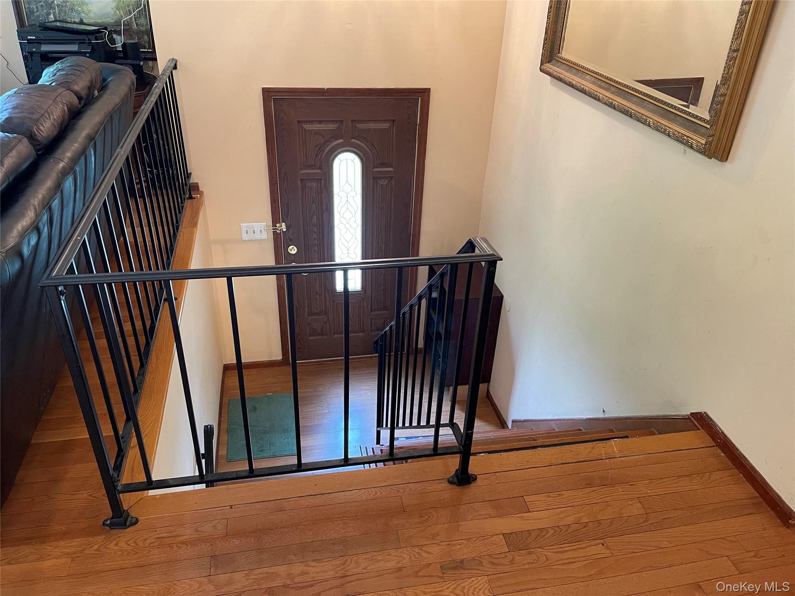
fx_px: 574
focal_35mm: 25
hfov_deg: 69.4
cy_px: 298
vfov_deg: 54.9
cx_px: 398
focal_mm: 5.1
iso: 500
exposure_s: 1/60
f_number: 1.6
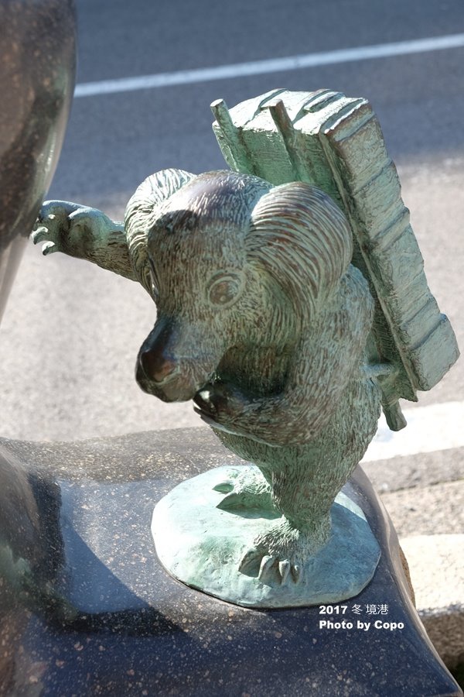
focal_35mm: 47
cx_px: 232
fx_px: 909
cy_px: 348
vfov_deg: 41.9
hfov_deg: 28.6
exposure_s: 1/160
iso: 200
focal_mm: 31.5
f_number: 5.6
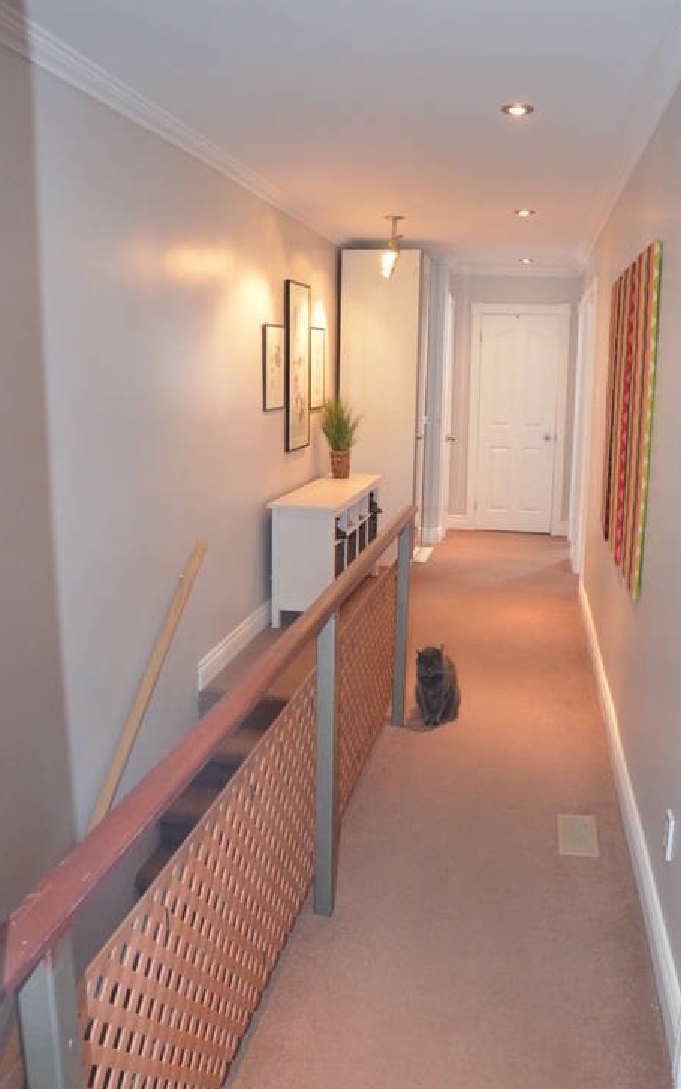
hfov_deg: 43.2
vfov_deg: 64.6
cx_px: 349
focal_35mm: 29
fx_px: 860
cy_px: 545
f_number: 7.1
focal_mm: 18
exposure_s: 1/60
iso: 3200
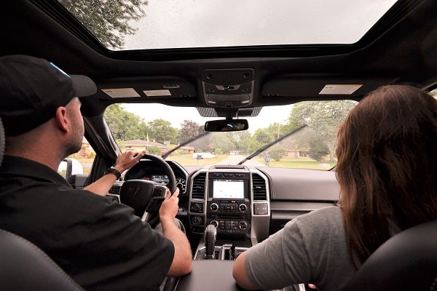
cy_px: 146
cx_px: 218
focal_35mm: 15
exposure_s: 1/60
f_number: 3.5
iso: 500
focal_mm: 10
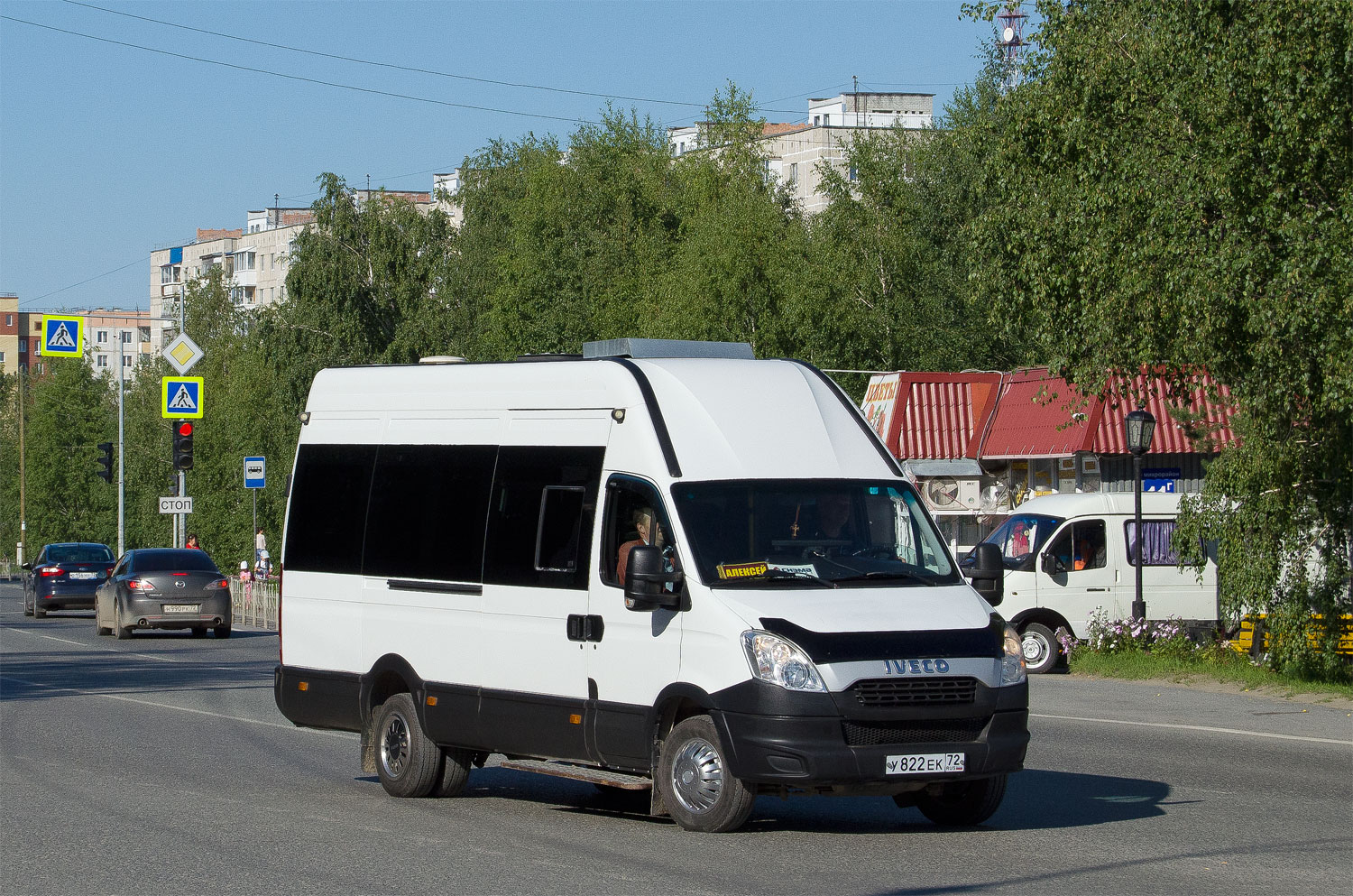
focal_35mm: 82
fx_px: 3094
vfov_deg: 16.5
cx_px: 676
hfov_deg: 24.7
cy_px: 448
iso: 400
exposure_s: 1/2000
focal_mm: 55
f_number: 8
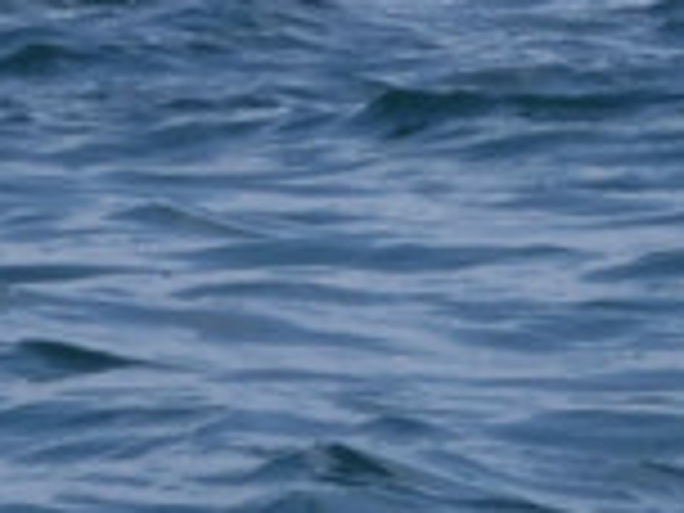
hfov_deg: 2.3
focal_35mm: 843
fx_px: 16657
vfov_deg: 1.8
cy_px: 79
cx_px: 1044
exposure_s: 1/250
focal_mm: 22.8
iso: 80
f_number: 5.9
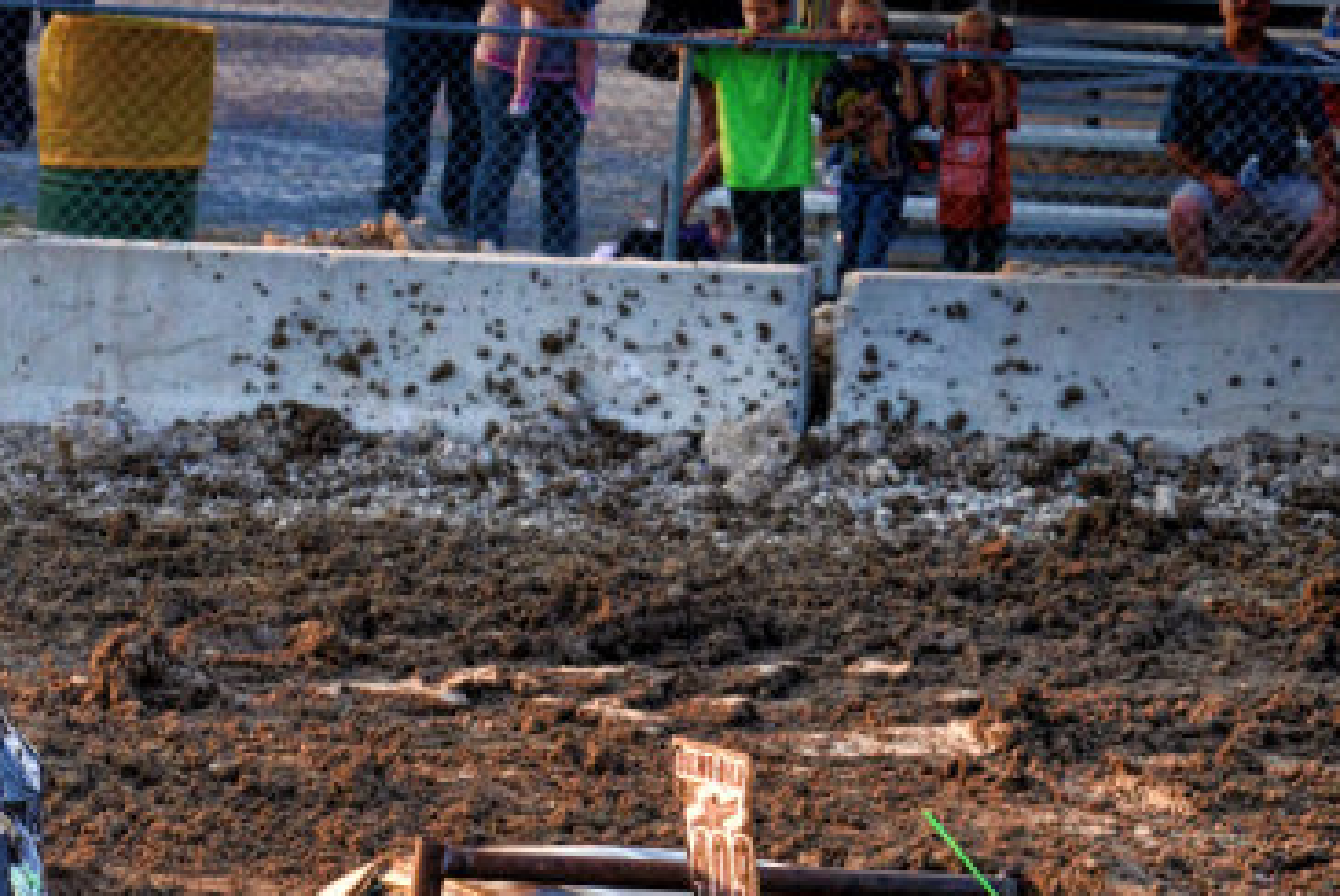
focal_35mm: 662
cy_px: 1166
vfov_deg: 2.1
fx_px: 24660
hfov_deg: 3.1
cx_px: -257
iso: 800
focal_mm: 210
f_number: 9
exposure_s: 1/200
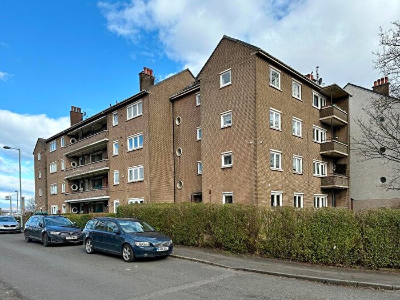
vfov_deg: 56.8
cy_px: 150
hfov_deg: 71.6
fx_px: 277
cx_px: 200
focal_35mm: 24
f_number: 1.78
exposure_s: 1/2732
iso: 80
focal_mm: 6.86
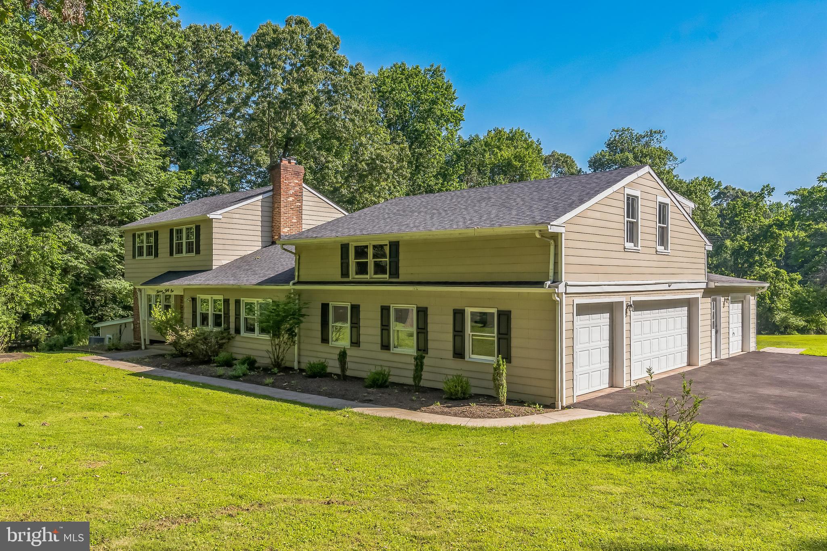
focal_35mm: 26
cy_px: 276
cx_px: 414
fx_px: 609
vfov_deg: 48.7
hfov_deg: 68.4
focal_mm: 26.5
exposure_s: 1/250
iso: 200
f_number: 8
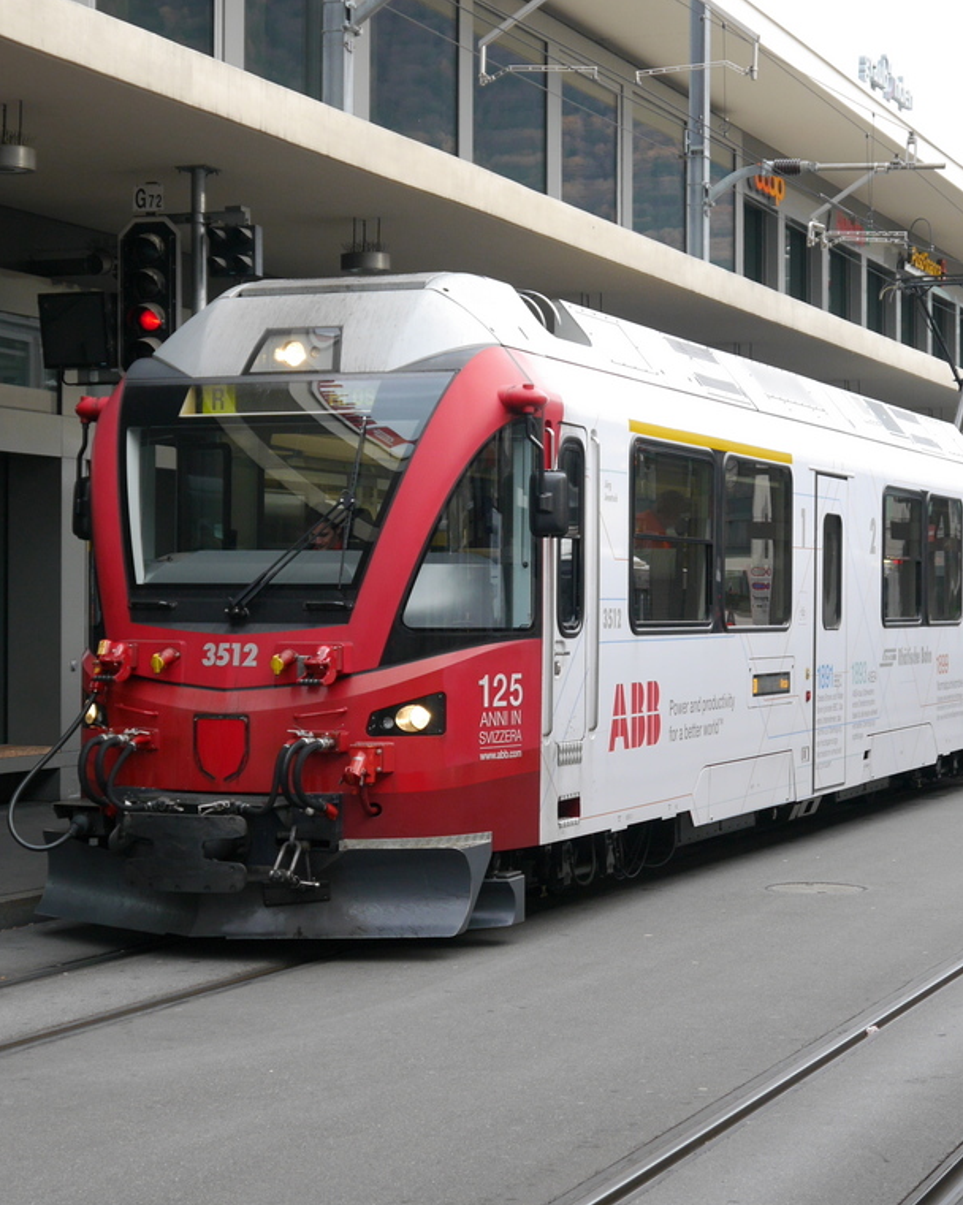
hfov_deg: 19.9
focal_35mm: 77
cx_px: 510
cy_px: 595
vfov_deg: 24.8
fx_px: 2745
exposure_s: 1/60
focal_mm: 25
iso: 250
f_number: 4.6
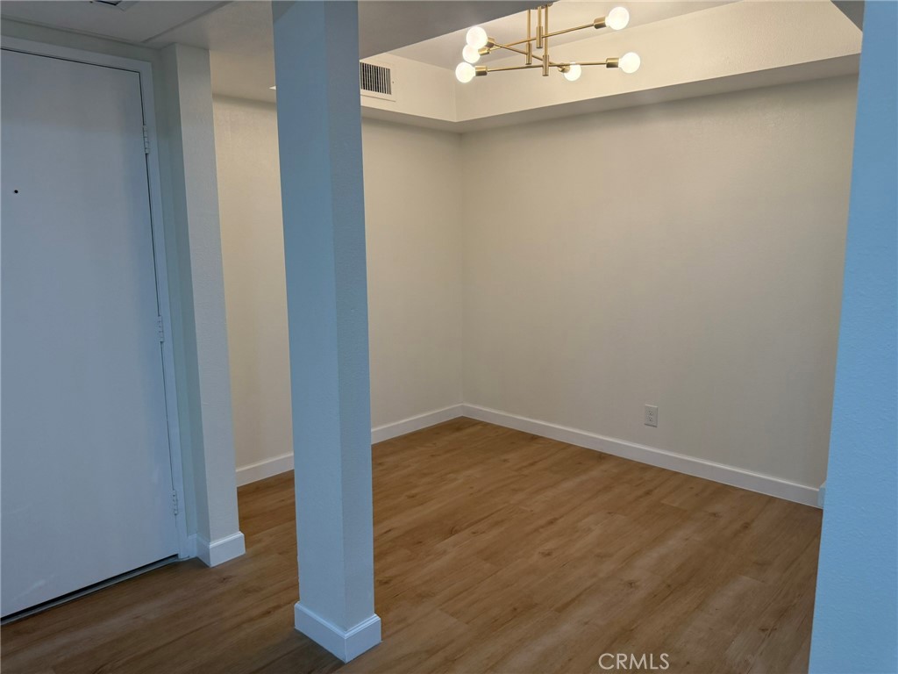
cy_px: 337
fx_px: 623
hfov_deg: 71.6
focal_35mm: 24
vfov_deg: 56.8
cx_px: 449
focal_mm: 6.76
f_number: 1.78
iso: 160
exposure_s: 1/231
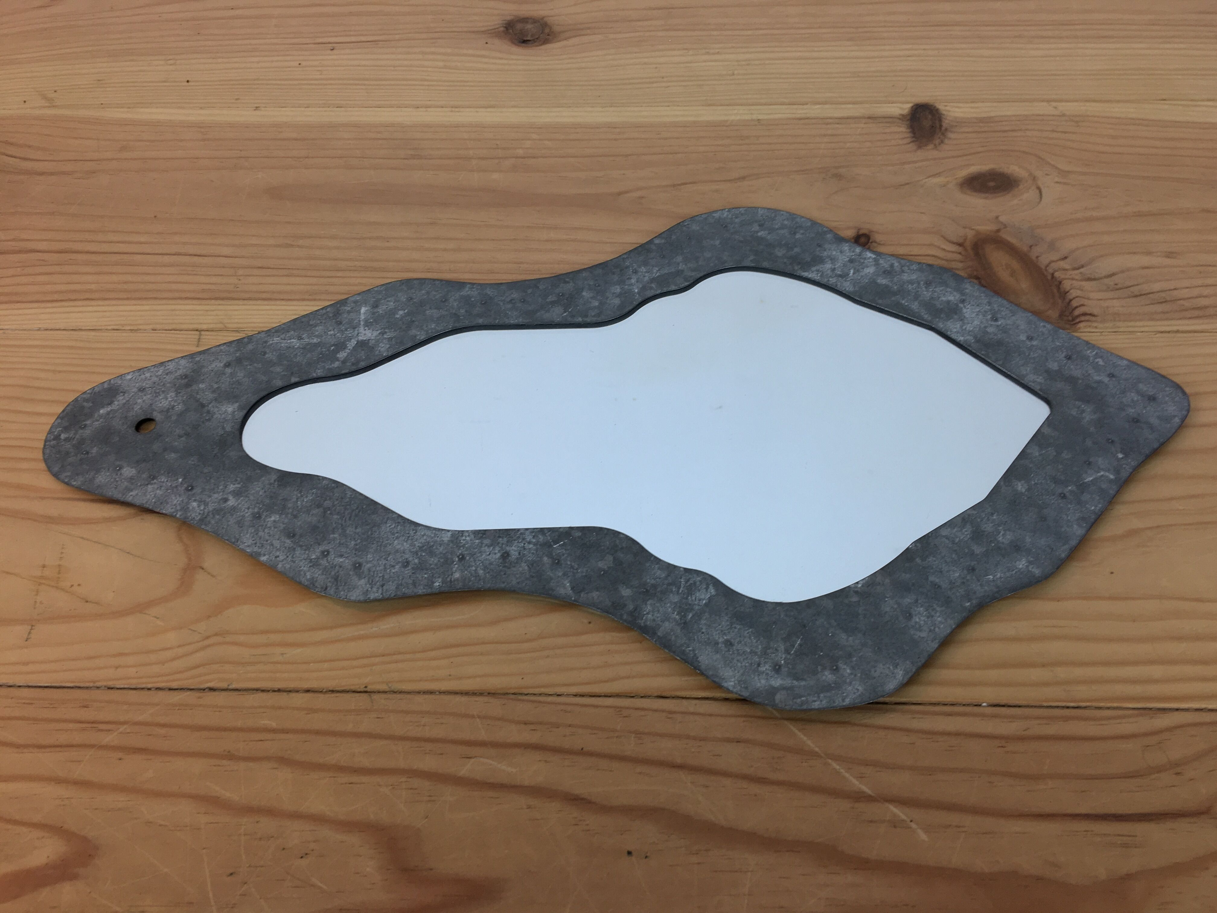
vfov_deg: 48.2
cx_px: 608
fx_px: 1020
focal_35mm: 29
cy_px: 456
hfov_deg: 61.7
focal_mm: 4.15
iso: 25
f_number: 2.2
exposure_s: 1/33
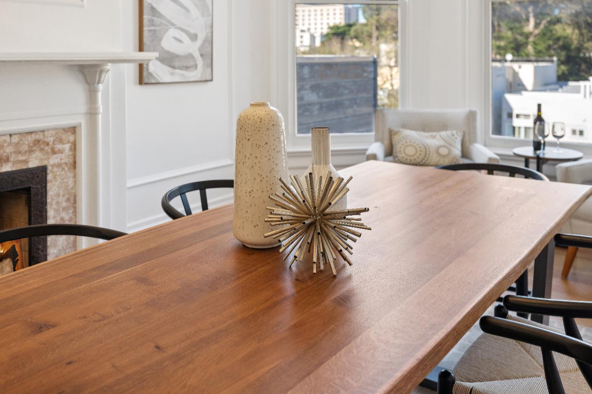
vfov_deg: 38.9
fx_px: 559
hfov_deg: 55.7
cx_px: 274
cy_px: 201
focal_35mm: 34
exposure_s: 1/200
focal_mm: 31
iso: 140
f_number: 4
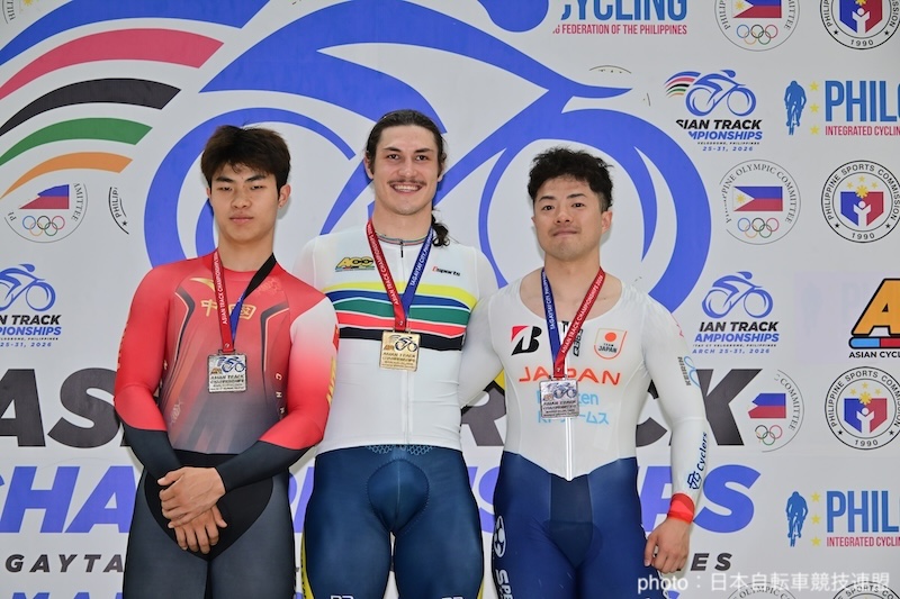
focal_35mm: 95
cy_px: 300
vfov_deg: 14.4
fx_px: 2374
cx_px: 450
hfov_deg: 21.5
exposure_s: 1/160
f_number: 8
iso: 1250
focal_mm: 95
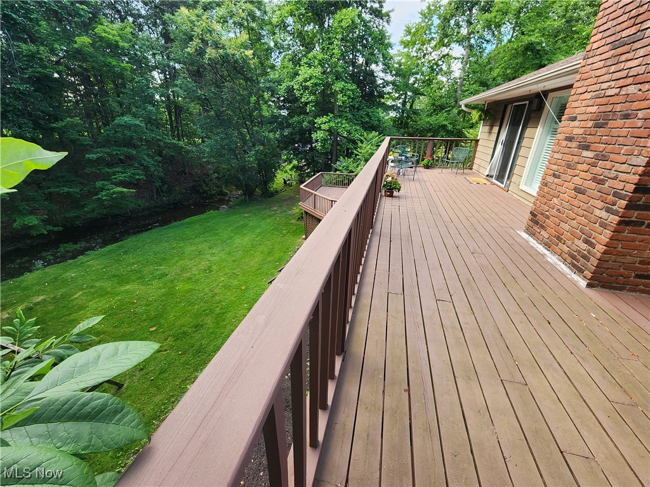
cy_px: 244
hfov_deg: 106.2
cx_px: 325
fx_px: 244
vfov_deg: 89.9
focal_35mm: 13
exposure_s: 1/120
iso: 50
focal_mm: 2.2
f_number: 2.2
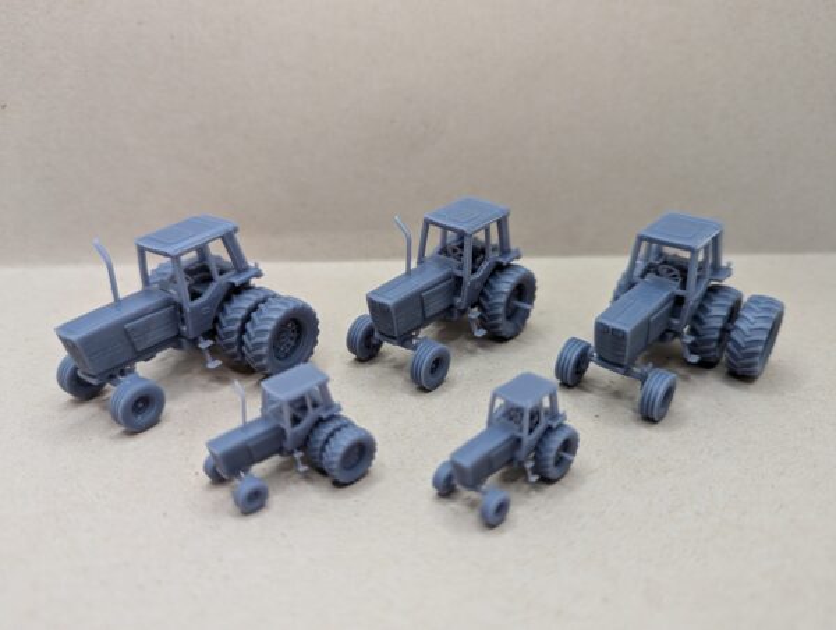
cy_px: 315
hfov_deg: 71.5
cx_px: 418
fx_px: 581
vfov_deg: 57.0
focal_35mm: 24
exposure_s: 1/120
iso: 116
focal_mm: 6.81
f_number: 1.85
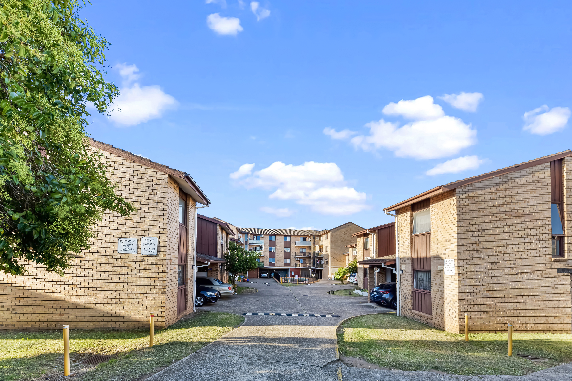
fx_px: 191
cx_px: 286
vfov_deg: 90.0
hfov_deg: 112.6
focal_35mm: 12
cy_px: 190
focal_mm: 12
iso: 100
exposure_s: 1/20
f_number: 9
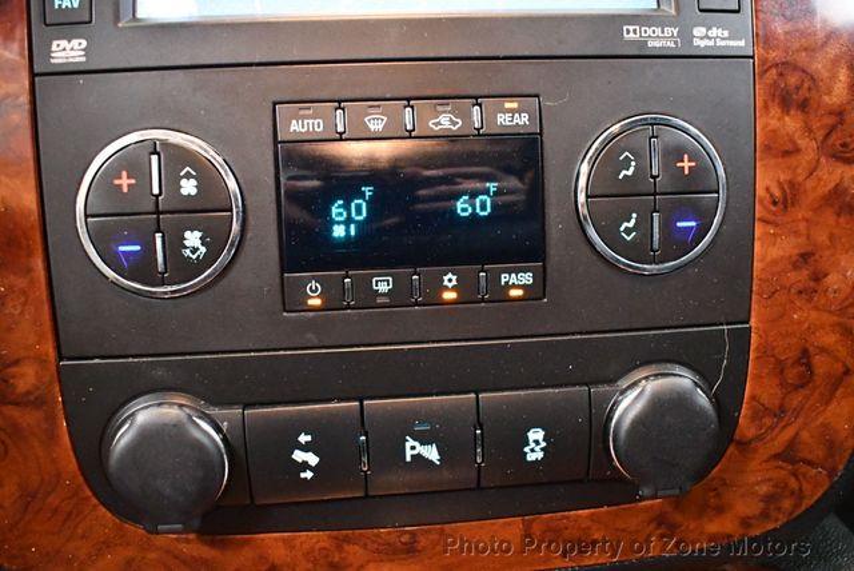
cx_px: 427
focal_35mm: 36
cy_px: 286
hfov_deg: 53.1
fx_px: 855
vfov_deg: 36.9
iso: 10000
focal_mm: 18
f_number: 3.5
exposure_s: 1/60
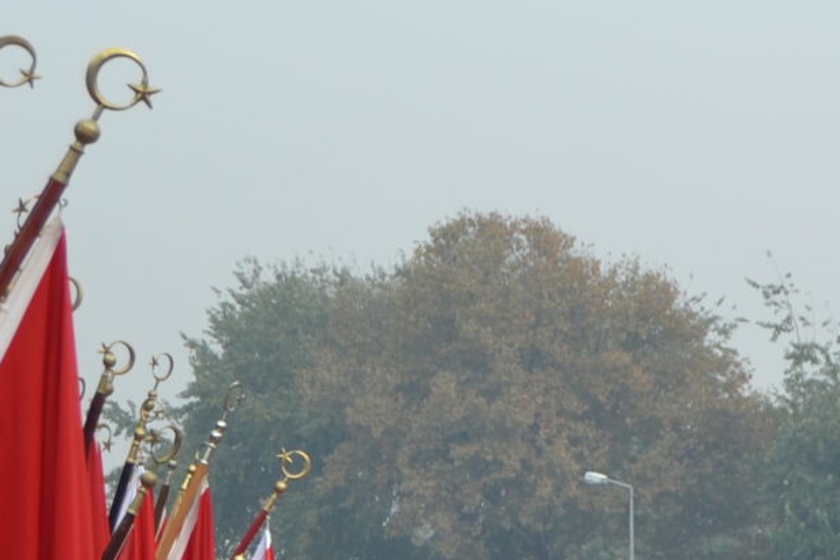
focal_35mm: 212
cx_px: 1092
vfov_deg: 6.4
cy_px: 719
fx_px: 4948
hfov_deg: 9.5
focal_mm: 34
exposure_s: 1/125
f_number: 5.6
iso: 100
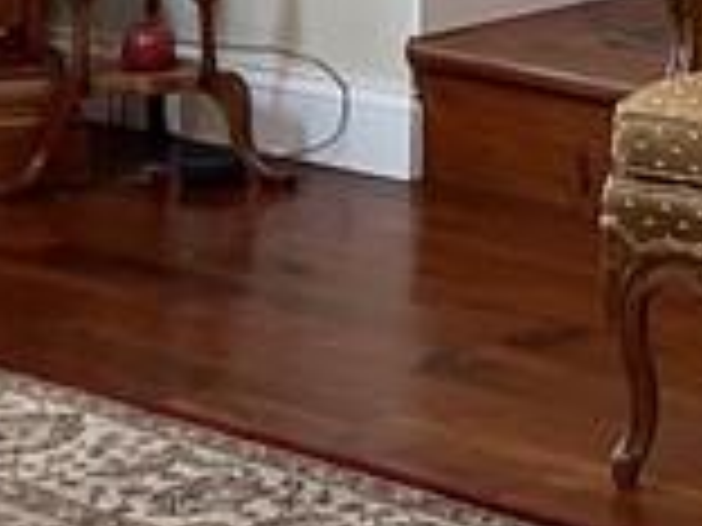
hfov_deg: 10.0
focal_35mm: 190
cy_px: -301
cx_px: 1094
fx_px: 3853
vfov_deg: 7.7
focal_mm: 3
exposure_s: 1/60
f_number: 1.8
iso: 50
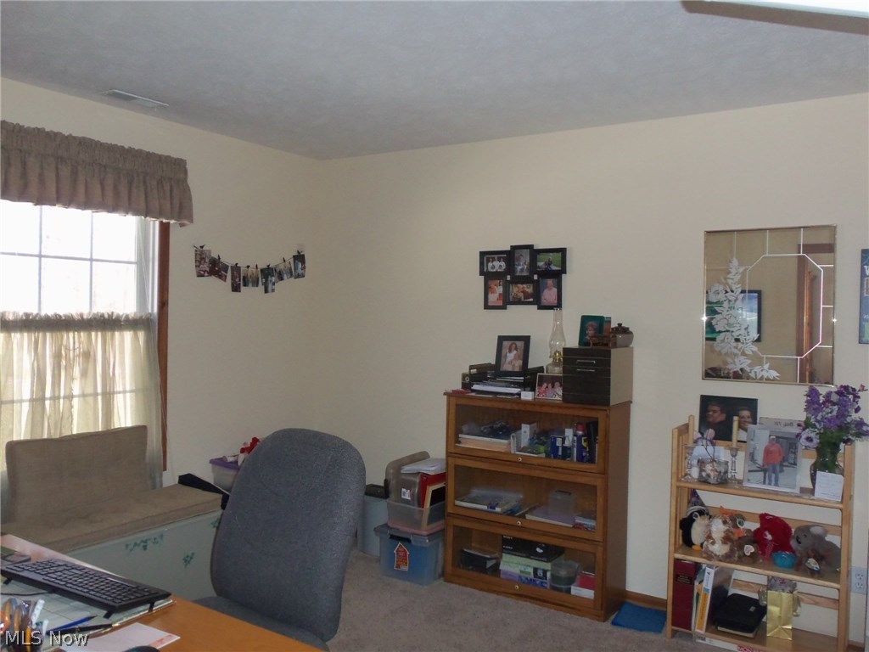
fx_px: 703
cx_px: 434
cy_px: 326
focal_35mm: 28
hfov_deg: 63.4
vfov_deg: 49.7
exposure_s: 1/60
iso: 200
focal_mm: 5.1
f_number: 3.3
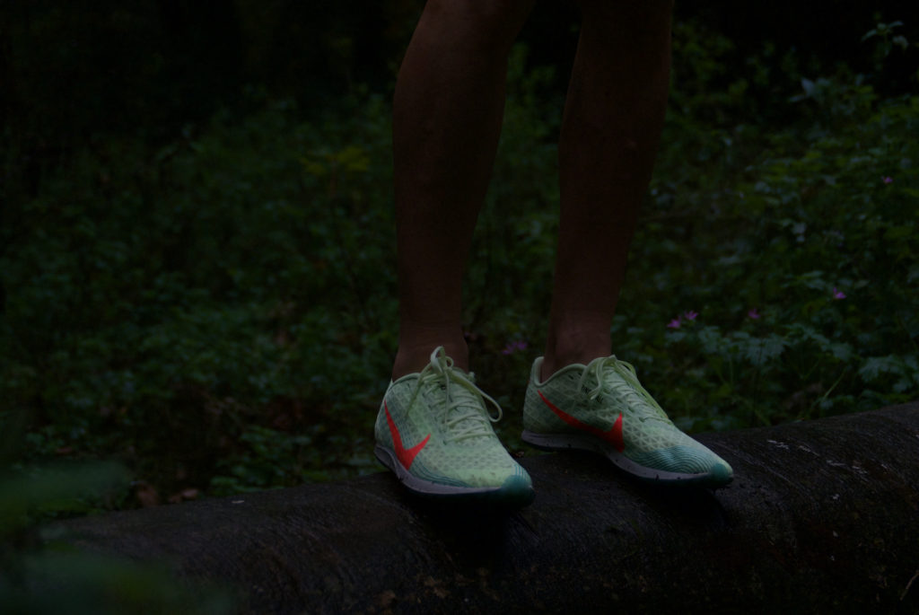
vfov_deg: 15.2
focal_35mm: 90
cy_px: 308
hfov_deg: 22.6
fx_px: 2300
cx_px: 460
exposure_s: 1/320
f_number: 5
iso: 400
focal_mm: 60
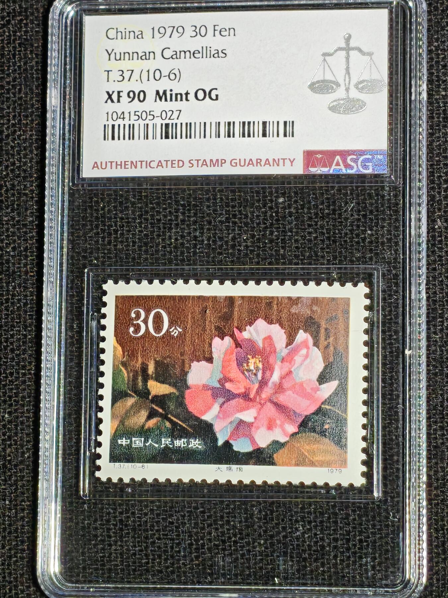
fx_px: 2226
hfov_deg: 11.5
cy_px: 299
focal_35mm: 129
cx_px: 224
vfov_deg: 15.3
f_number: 1.5
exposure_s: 1/436
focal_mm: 4.94
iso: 50
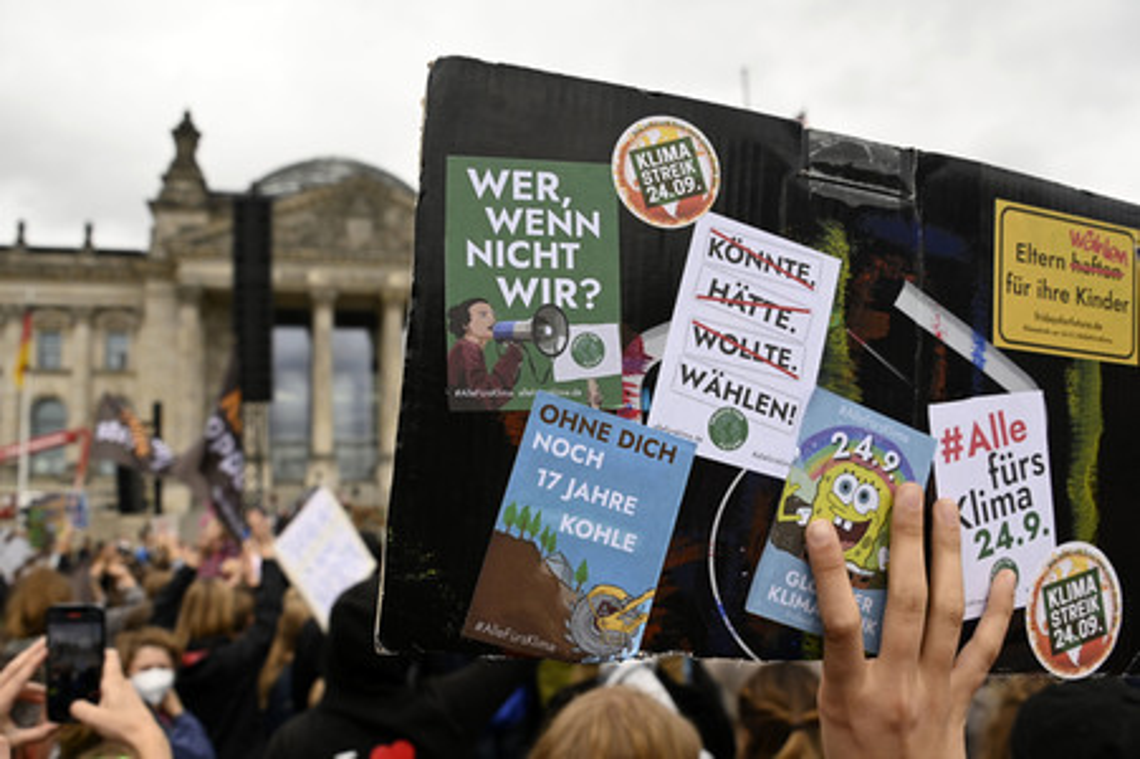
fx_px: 1013
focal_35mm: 32
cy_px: 380
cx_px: 570
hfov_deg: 58.8
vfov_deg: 41.1
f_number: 6.3
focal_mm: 32
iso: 1250
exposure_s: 1/1250
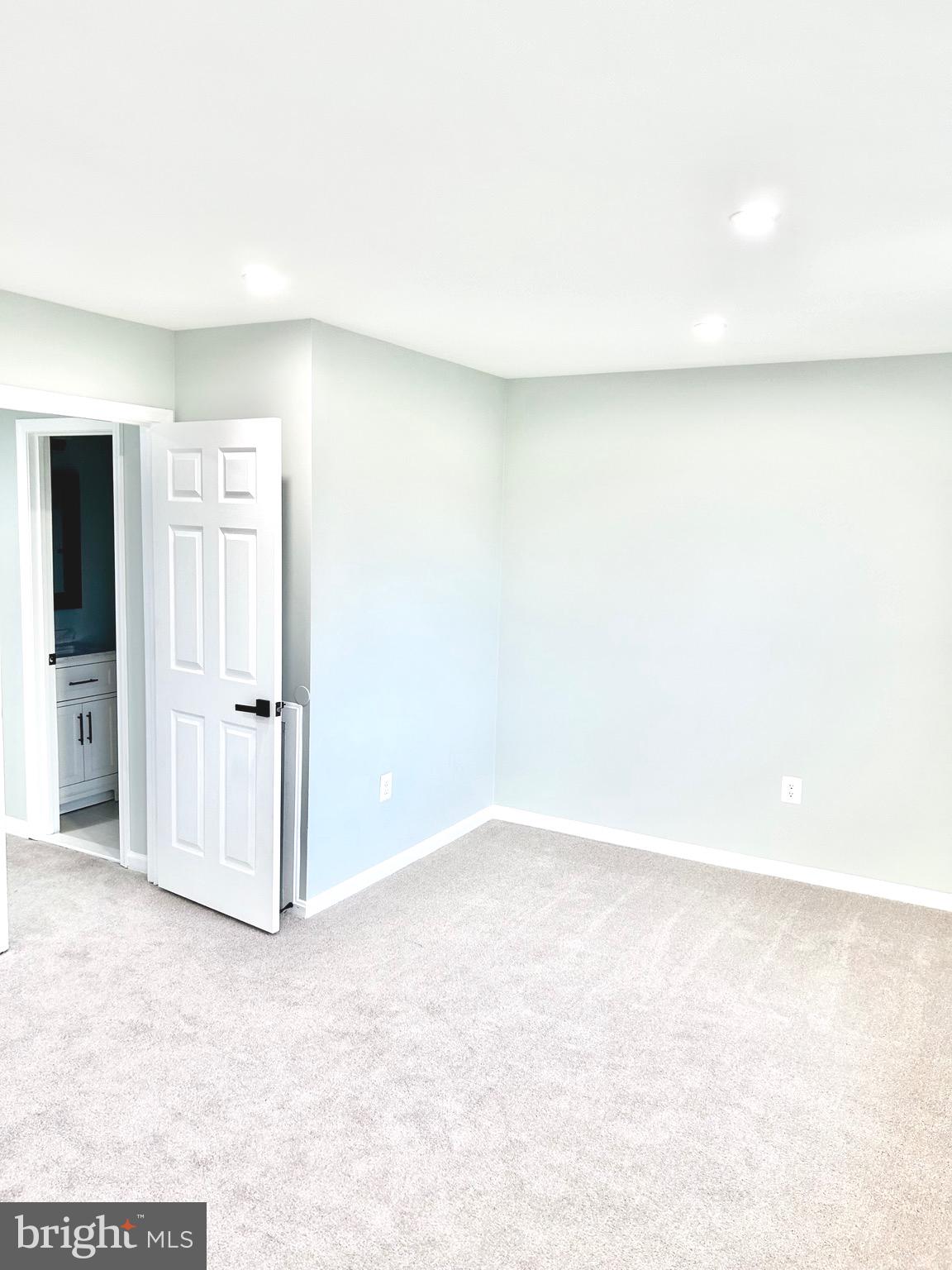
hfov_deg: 53.1
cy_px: 635
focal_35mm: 26
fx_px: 953
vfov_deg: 67.3
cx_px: 476
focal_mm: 5.7
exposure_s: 1/120
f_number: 1.5
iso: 100
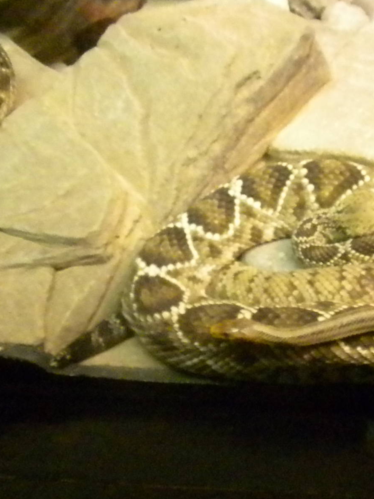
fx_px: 720
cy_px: 247
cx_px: 288
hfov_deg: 28.6
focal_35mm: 50
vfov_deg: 38.2
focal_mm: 6.6
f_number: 3.5
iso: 3200
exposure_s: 1/29
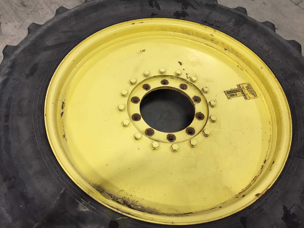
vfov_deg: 48.2
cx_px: 152
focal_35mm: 29
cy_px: 114
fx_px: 255
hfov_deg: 61.7
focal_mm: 4.15
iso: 40
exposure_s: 1/30
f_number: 2.2
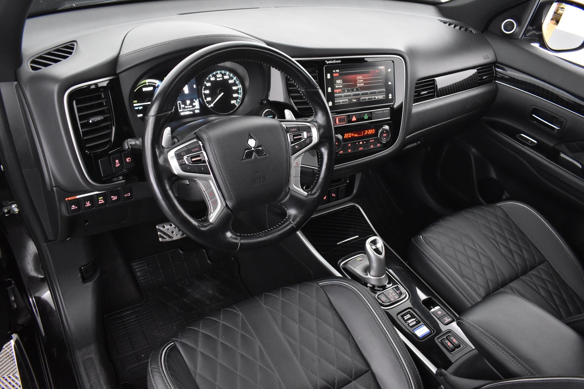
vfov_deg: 47.9
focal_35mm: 27
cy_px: 194
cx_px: 292
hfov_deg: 67.4
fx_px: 438
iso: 3200
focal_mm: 18
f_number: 3.5
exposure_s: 1/25
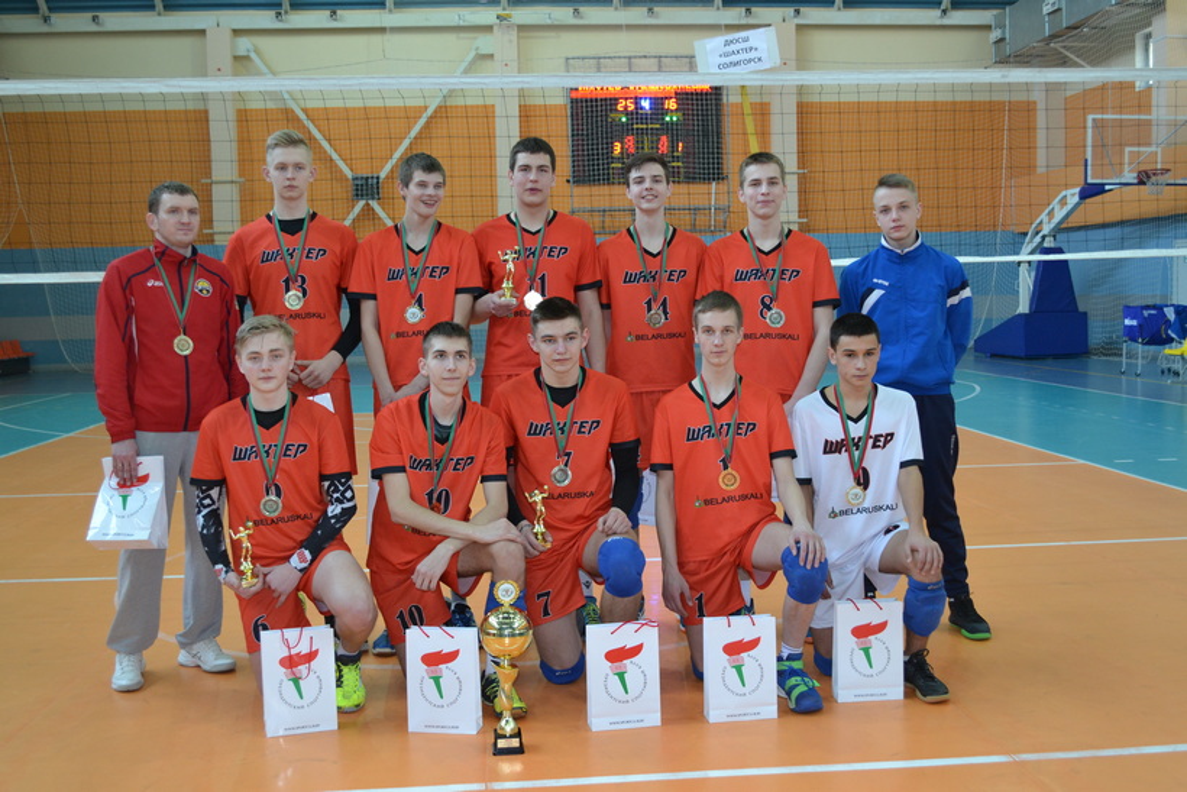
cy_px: 396
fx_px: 1286
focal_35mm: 39
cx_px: 594
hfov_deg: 49.5
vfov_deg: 34.2
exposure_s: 1/60
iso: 640
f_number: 4.2
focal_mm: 26
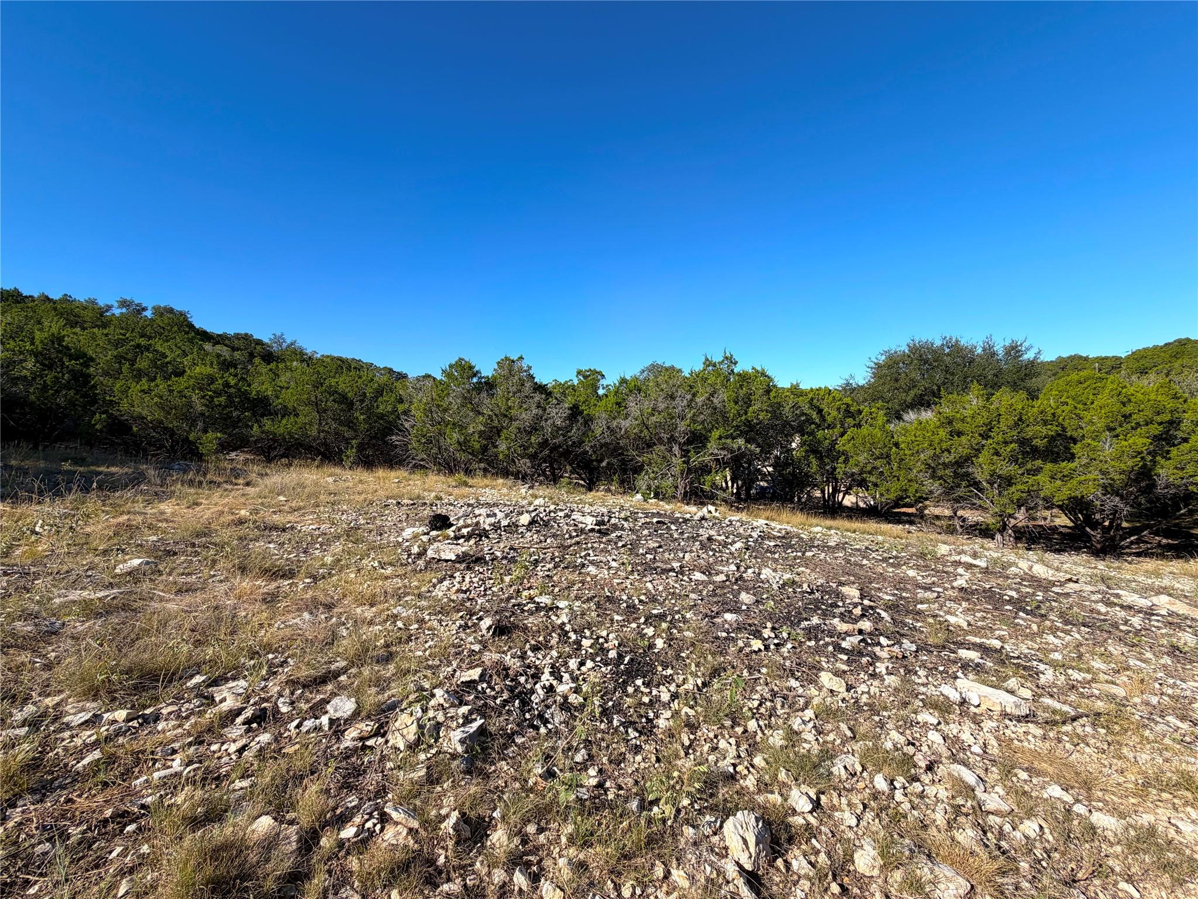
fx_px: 485
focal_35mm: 14
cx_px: 599
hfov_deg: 102.1
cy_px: 450
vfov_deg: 85.7
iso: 20
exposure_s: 1/770
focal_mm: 2.22
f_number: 2.2
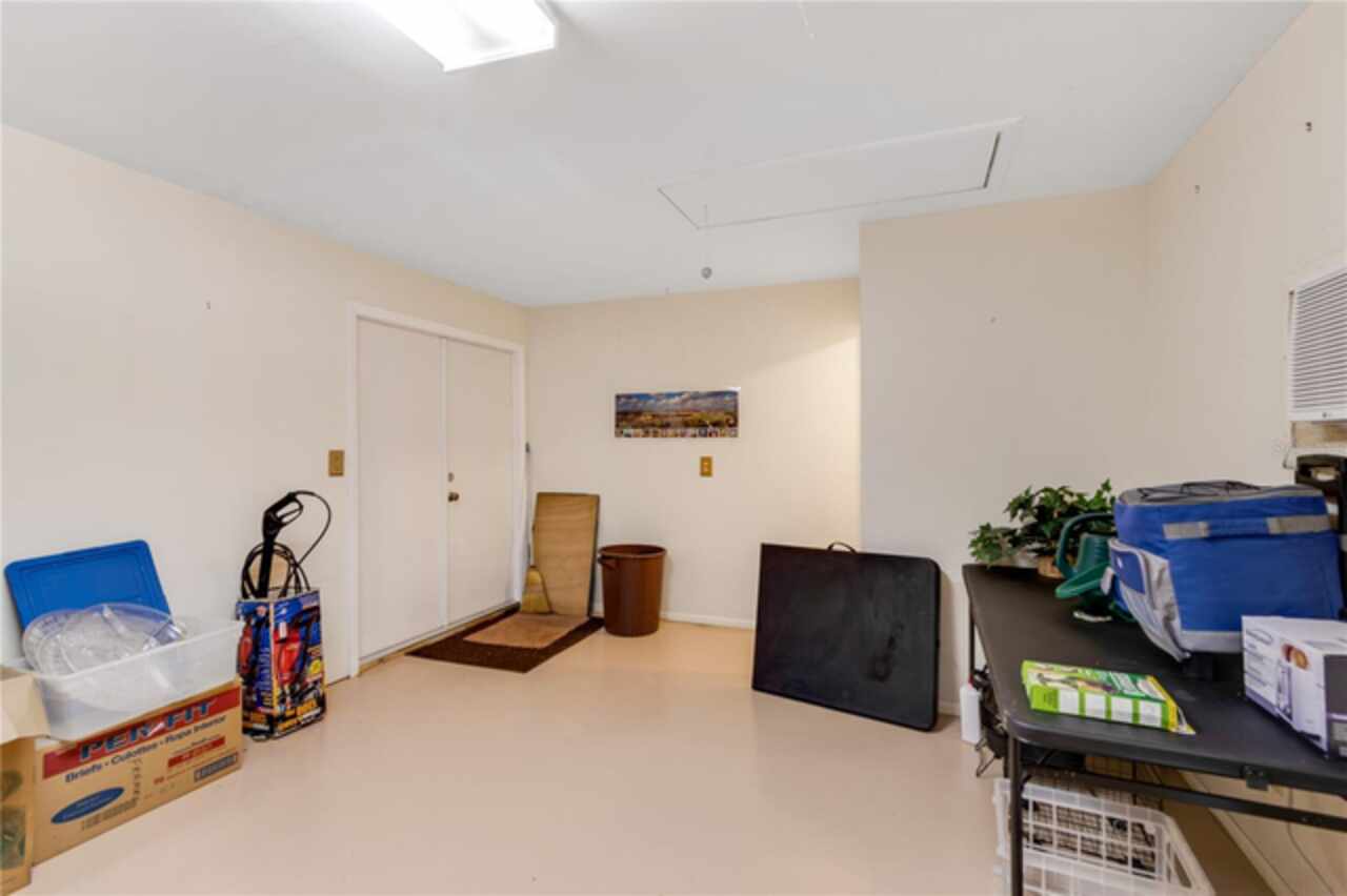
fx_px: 561
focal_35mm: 15
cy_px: 448
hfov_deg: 100.4
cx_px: 674
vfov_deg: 77.3
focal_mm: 10
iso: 250
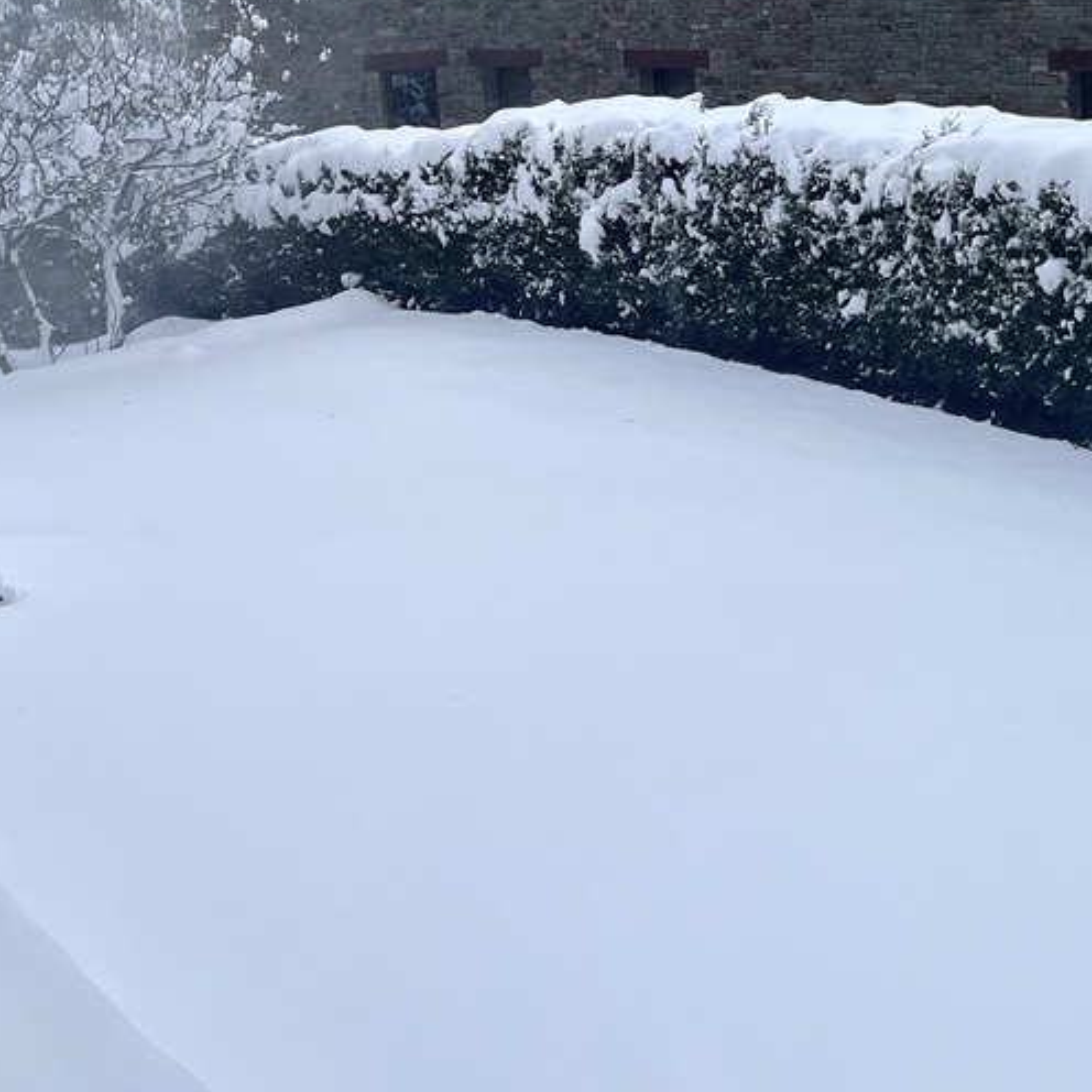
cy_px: 249
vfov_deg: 29.5
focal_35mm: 57
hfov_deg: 29.5
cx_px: 264
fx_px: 2034
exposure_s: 1/121
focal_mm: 5.1
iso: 64
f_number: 1.6
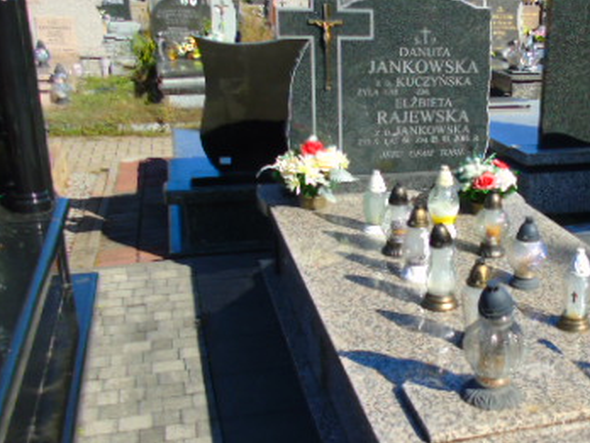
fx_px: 784
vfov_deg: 31.4
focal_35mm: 46
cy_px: 266
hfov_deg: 39.4
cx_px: 483
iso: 80
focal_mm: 4.4
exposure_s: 1/800
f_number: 3.4
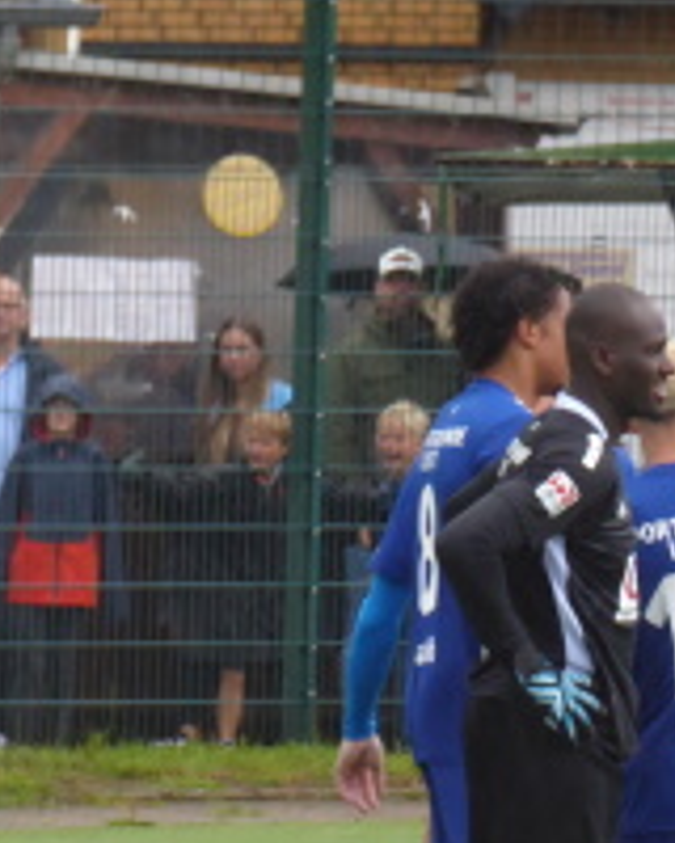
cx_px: 924
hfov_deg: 1.4
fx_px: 27469
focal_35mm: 1100
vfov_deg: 1.8
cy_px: 704
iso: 400
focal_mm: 89.6
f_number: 6
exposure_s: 1/80
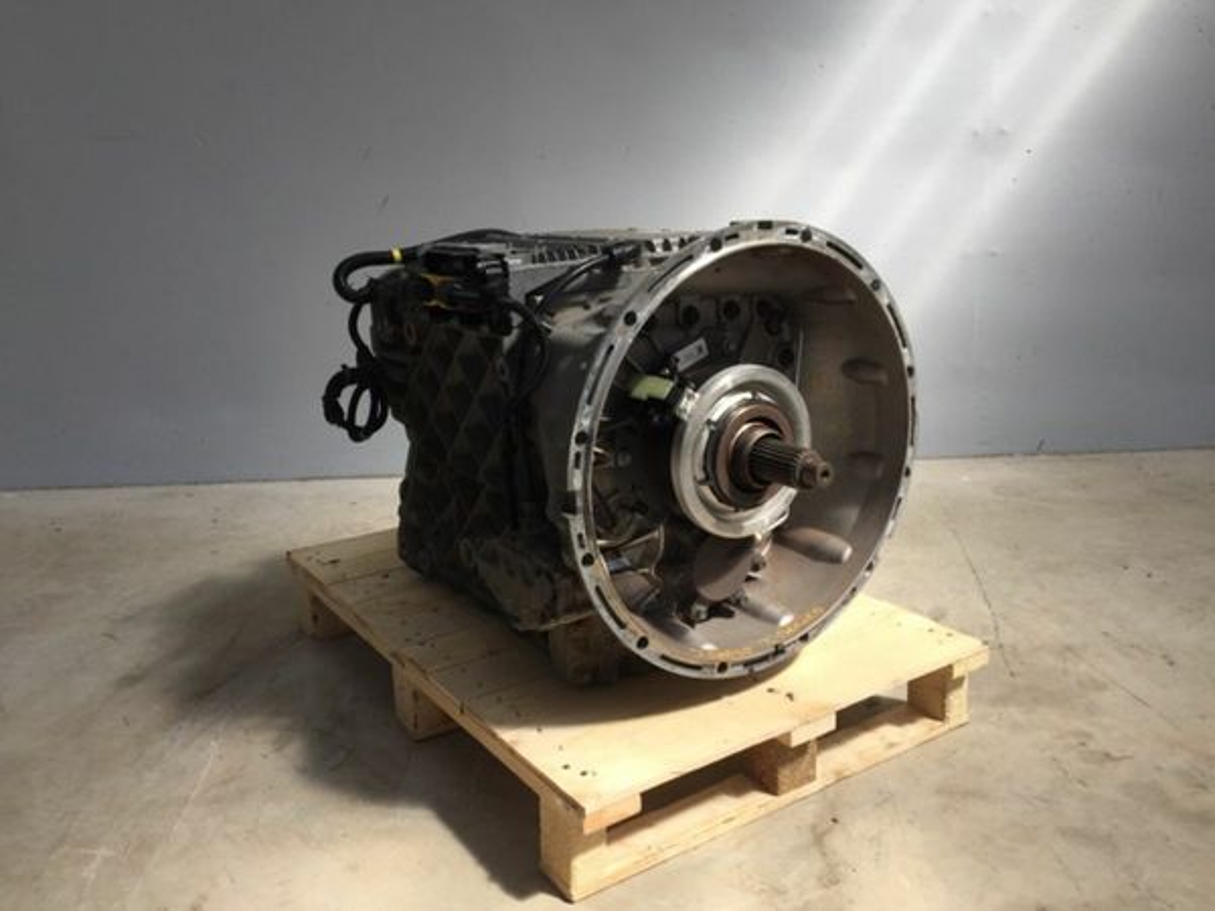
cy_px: 456
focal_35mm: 29
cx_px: 608
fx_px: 1018
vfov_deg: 48.2
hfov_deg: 61.7
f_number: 2.2
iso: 32
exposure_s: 1/760
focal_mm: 4.15
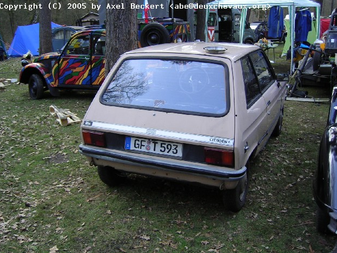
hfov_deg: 50.1
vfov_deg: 38.7
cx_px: 167
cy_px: 126
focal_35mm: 37
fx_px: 360
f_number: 2.8
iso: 50
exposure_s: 1/56.5
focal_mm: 5.6
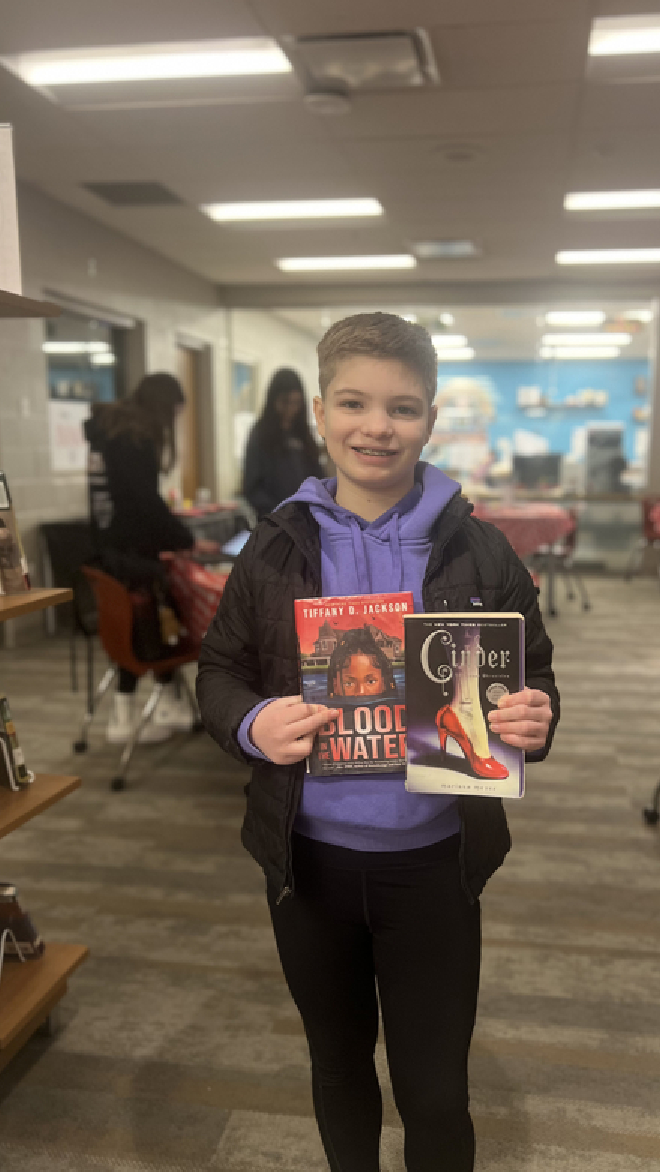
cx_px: 390
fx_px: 901
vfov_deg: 66.0
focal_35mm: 29
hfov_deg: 40.1
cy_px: 591
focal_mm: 5.7
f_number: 1.5
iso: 200
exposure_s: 1/60
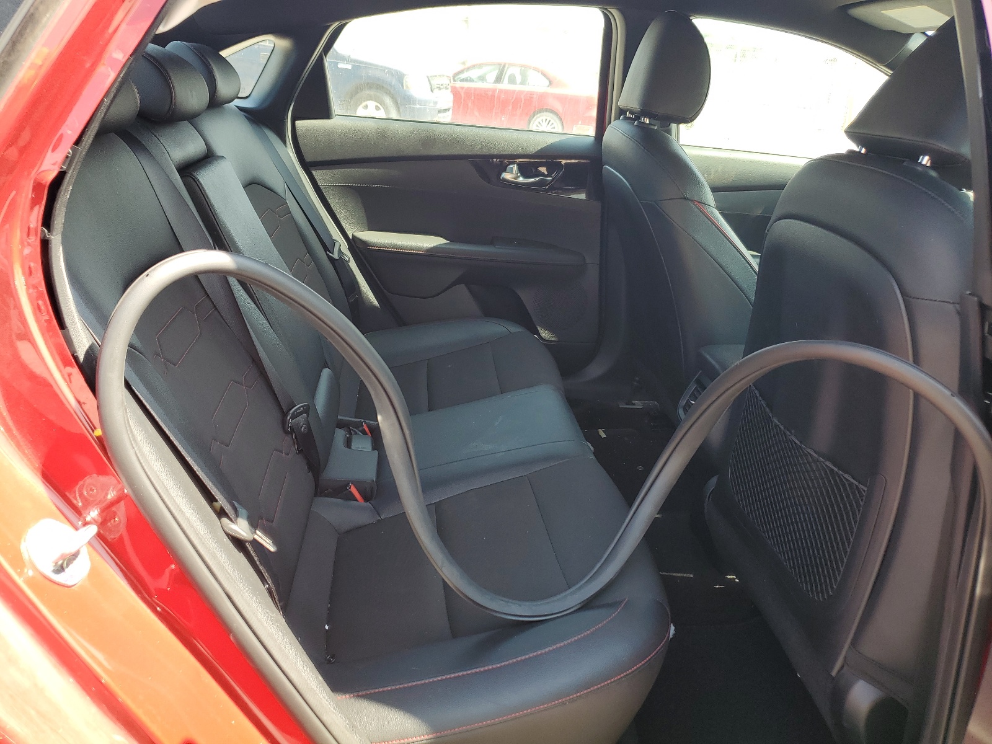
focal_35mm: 26
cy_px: 372
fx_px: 745
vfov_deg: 53.1
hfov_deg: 67.3
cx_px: 496
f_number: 1.5
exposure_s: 1/222
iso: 50
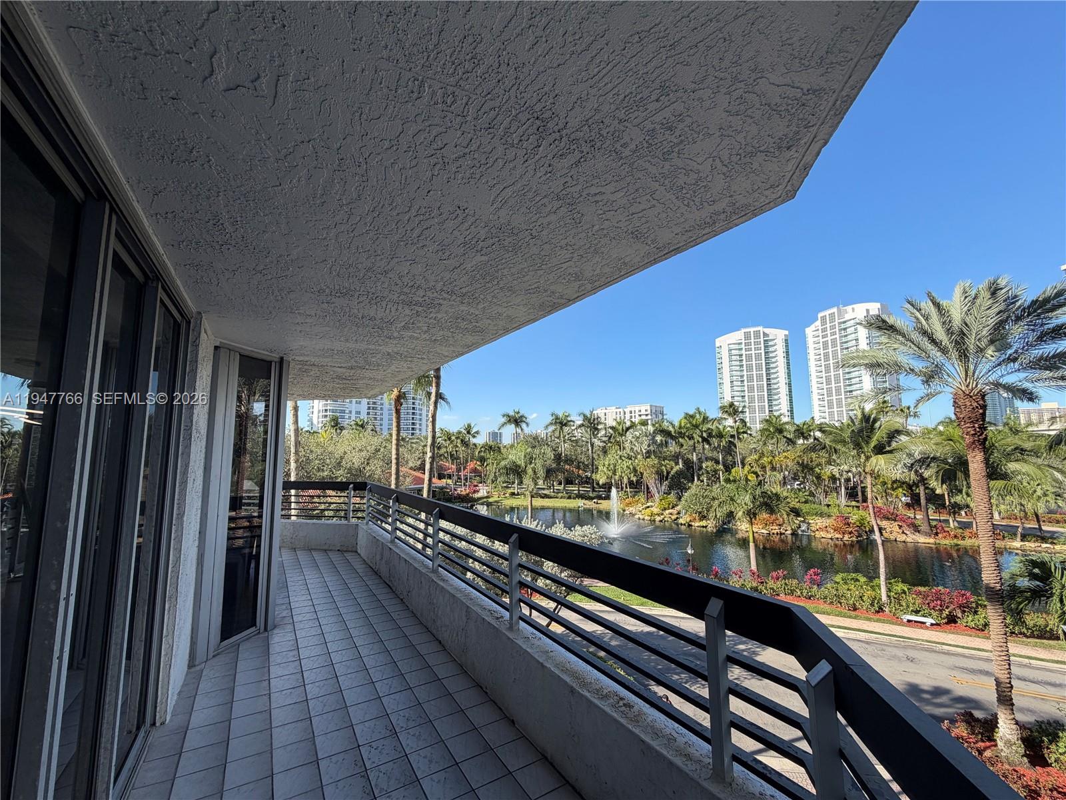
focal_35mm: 14
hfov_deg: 102.1
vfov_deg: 85.7
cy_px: 400
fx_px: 431
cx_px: 533
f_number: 2.2
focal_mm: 2.22
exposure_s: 1/701
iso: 40
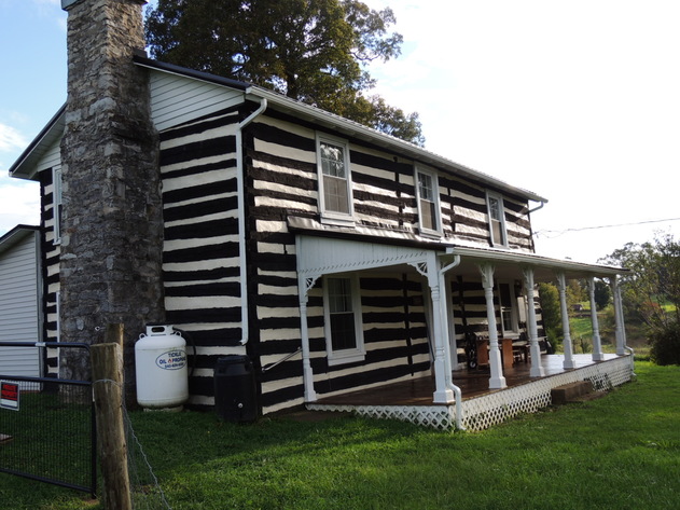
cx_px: 340
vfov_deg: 40.7
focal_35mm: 35
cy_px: 255
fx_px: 687
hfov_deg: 52.6
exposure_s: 1/400
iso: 100
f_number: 3.3
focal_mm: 6.2
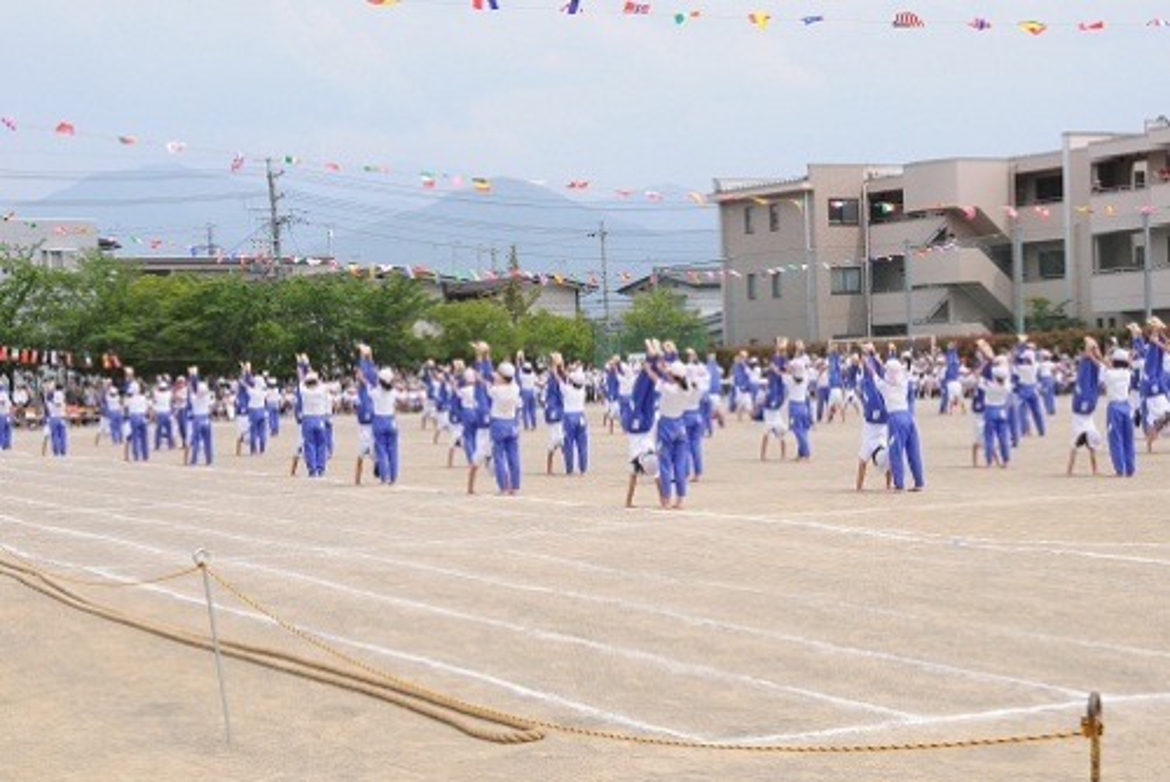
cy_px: 391
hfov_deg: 30.5
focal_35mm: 66
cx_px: 585
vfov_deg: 20.6
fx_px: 2146
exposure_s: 1/400
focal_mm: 44
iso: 200
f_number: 10
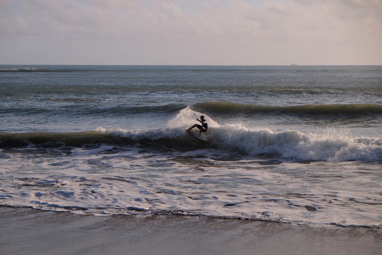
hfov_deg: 24.5
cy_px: 128
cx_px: 191
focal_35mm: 83
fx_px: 881
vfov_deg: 16.5
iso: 200
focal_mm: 55
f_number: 5
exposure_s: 1/1000
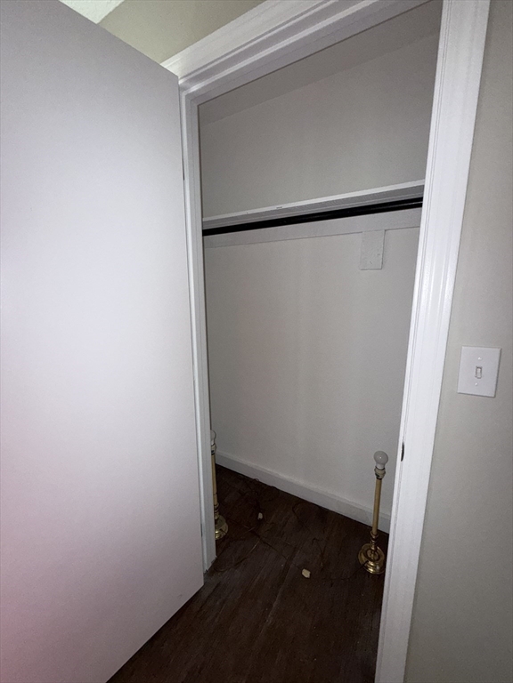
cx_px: 256
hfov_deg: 85.7
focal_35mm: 14
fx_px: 277
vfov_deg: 102.1
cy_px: 342
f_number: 2.2
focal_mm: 2.22
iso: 125
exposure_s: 1/60
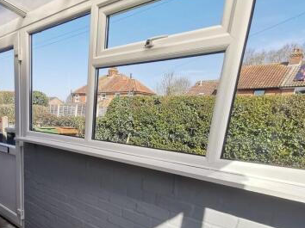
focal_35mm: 28
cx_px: 75
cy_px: 178
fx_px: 247
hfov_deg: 59.9
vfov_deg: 47.4
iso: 50
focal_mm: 2.26
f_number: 2.2
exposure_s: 1/414
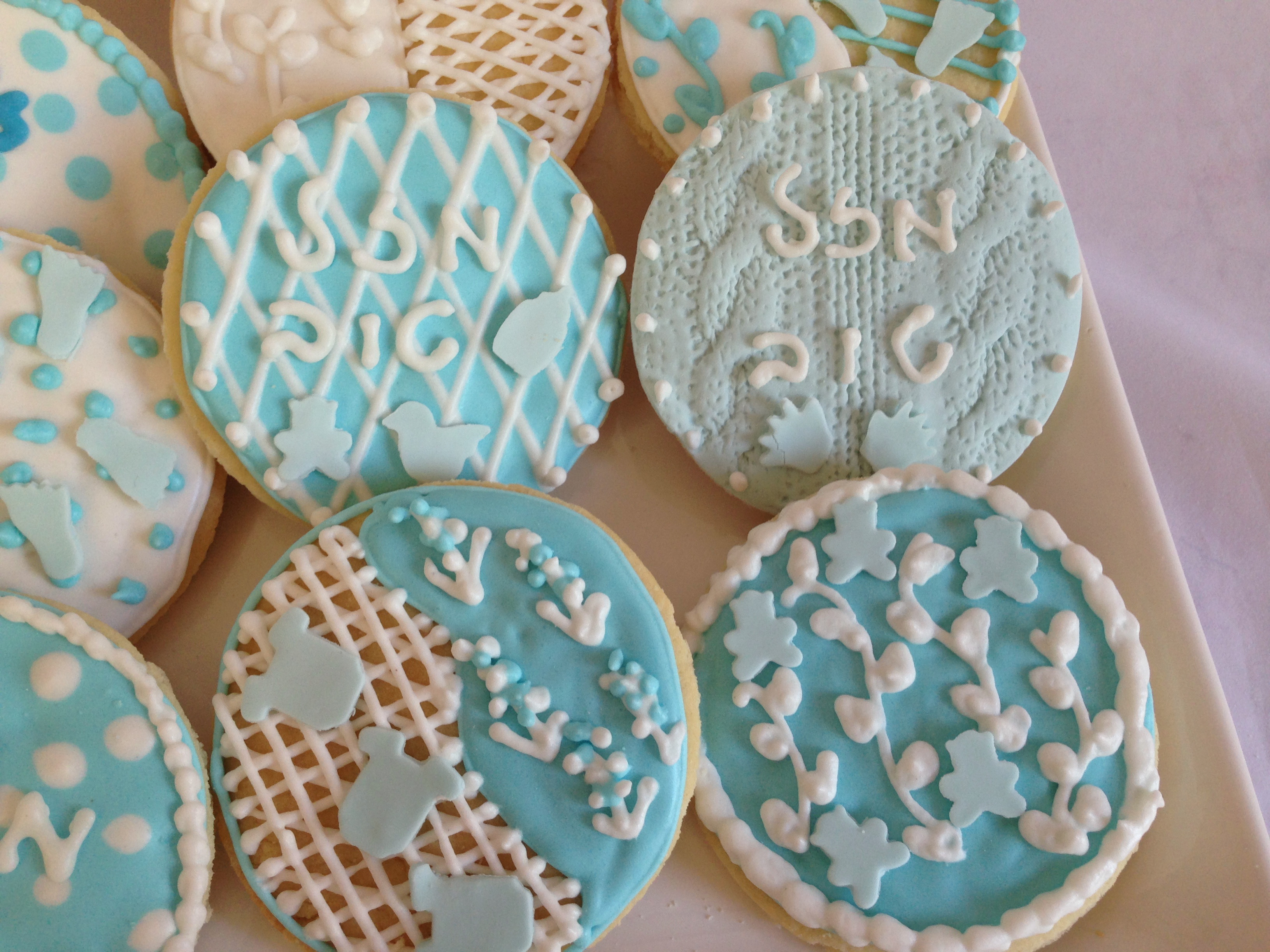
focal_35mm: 33
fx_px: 1211
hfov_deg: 55.4
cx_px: 635
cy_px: 476
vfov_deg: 42.9
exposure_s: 1/30
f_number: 2.4
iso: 50
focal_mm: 4.12
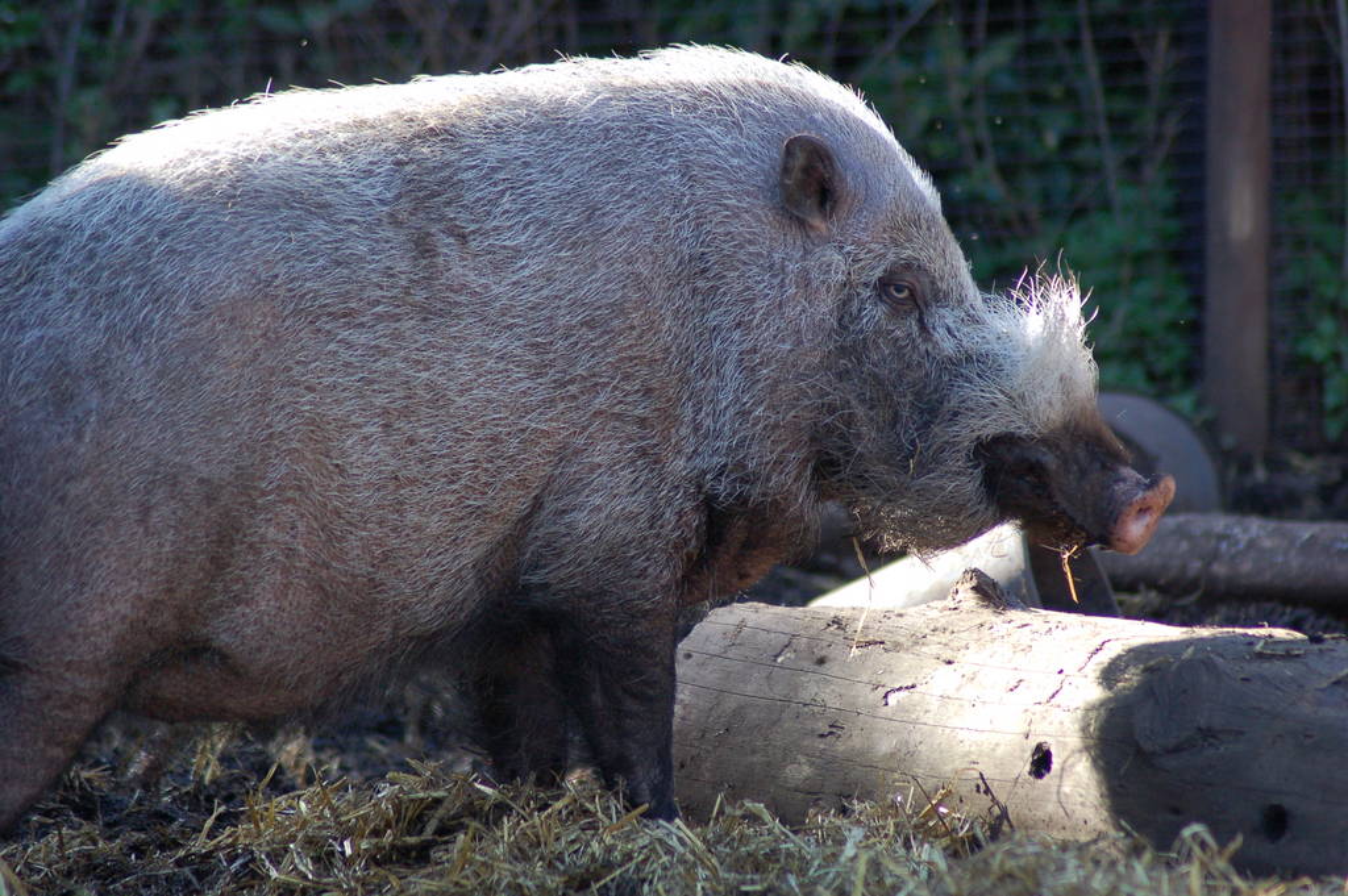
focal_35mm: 285
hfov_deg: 7.2
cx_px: 674
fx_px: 10663
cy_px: 448
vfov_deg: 4.8
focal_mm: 190
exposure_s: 1/400
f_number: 4.8
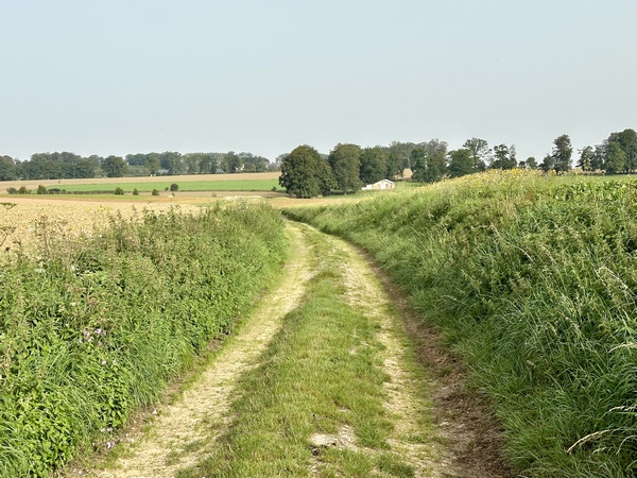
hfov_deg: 39.7
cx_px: 318
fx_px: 883
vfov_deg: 30.3
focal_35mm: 48
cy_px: 239
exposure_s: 1/2890
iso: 64
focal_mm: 6.86
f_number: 1.78
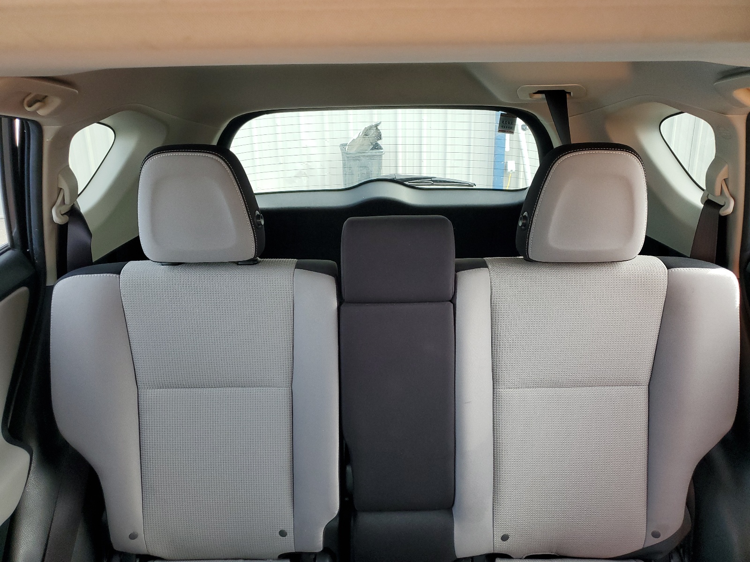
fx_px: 563
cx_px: 375
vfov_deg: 53.1
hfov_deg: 67.3
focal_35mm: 26
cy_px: 281
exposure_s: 1/120
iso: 95
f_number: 1.5
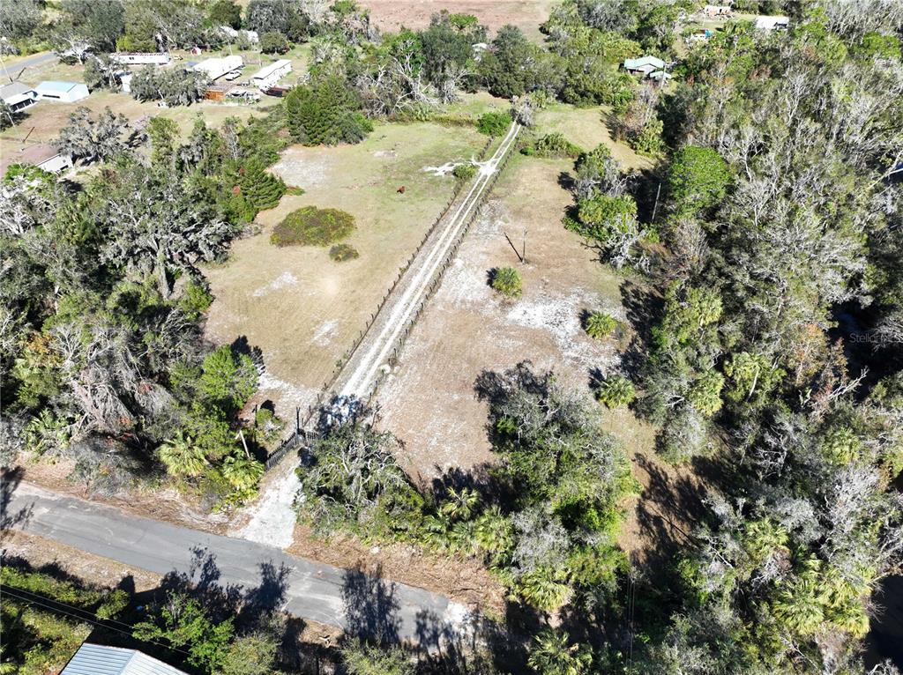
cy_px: 338
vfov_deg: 56.7
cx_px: 452
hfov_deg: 71.6
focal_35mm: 24
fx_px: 625
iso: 200
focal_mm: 12.29
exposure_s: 1/320
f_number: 3.5
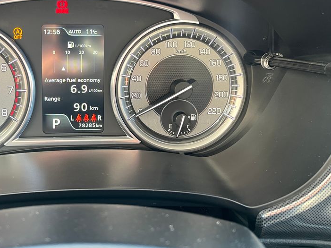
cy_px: 70
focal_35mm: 38
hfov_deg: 47.6
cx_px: 93
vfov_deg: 37.0
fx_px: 363
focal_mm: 5.1
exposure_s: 1/70
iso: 125
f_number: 1.6
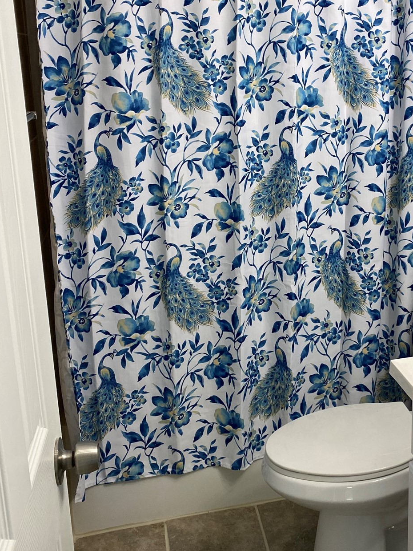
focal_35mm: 43
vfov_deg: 43.5
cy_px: 210
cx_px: 322
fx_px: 684
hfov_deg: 32.8
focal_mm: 4.25
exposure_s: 1/120
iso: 125
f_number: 1.8
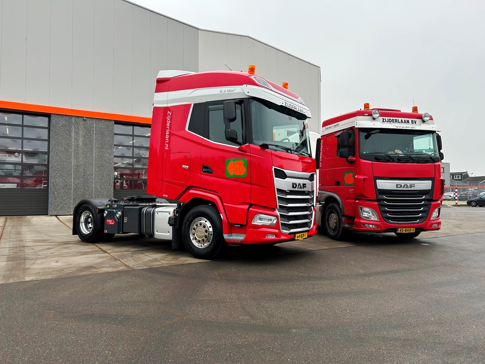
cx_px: 242
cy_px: 182
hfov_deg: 67.3
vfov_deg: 53.1
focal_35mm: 26
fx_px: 364
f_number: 1.5
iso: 40
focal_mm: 5.7
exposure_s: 1/253
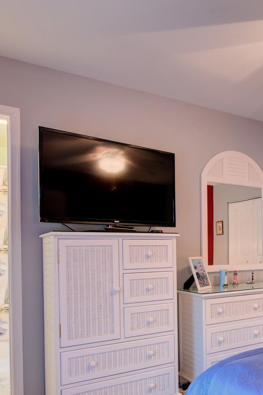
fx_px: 362
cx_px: 249
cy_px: 246
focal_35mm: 33
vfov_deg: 56.6
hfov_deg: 36.7
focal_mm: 16
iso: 200
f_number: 8
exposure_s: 1/2.5
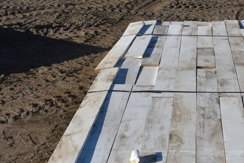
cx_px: 209
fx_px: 618
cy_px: 184
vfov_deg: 14.6
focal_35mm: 91
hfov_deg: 21.9
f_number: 8
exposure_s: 1/320
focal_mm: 25
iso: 100
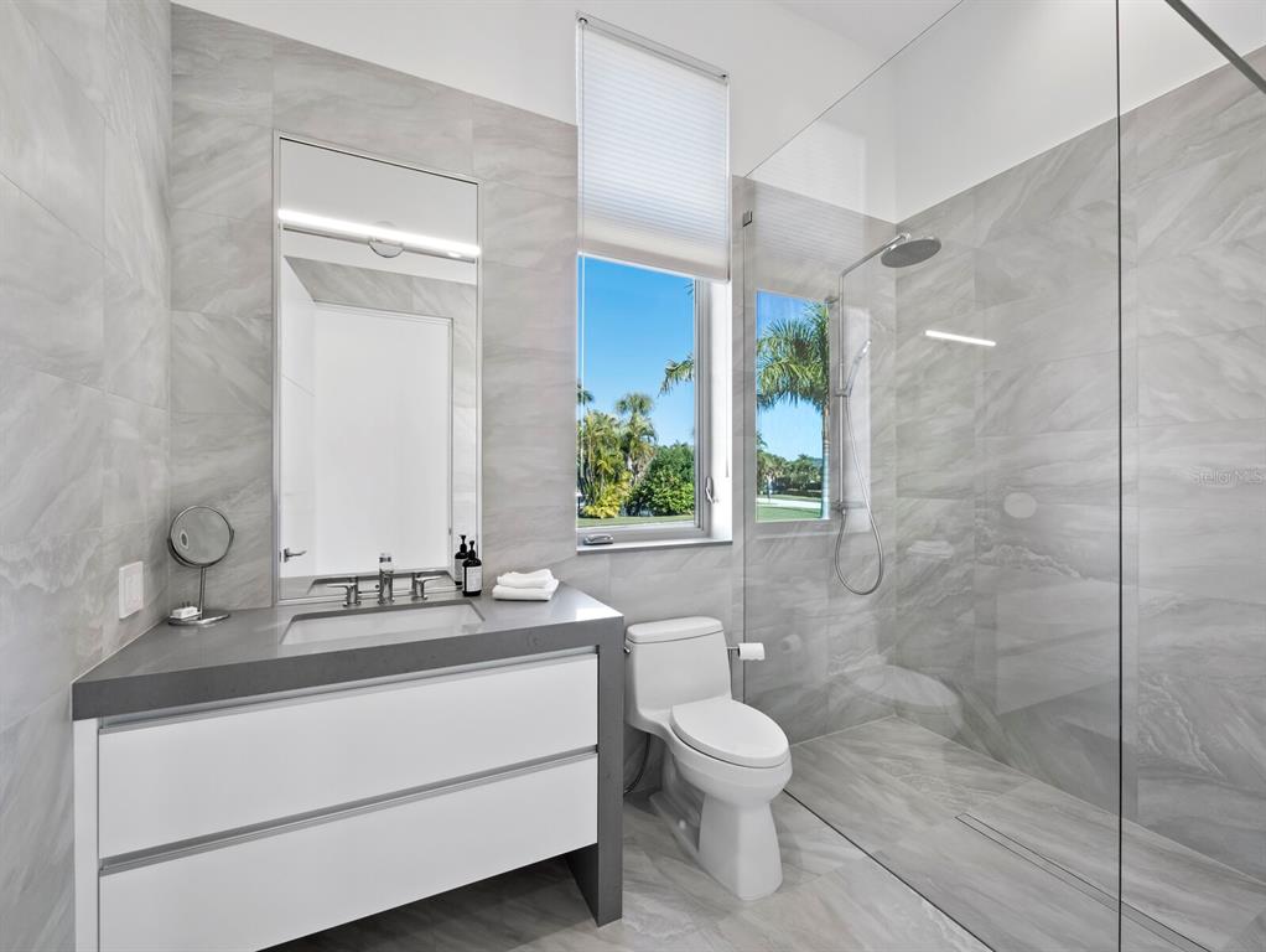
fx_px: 512
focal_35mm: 14
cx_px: 633
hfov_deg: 102.0
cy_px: 476
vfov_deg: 85.7
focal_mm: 7
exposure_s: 1/6
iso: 250
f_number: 10
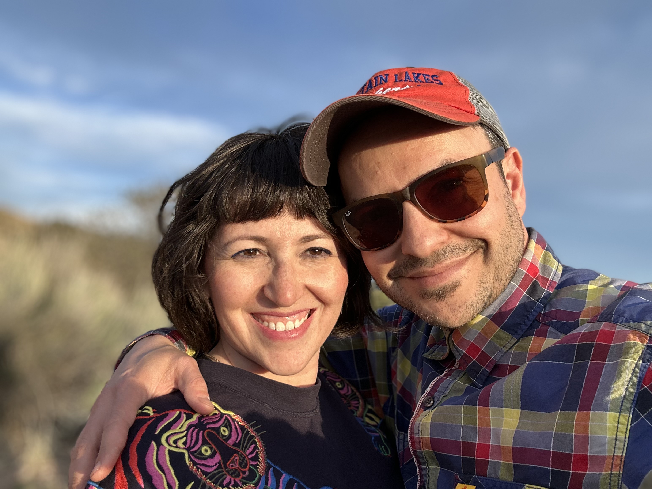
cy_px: 244
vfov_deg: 46.8
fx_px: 565
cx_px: 326
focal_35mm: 30
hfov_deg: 60.0
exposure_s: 1/397
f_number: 1.9
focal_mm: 2.69
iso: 25
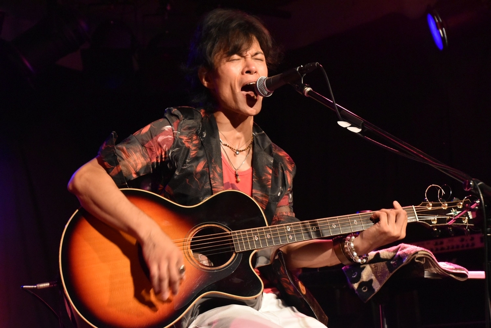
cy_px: 164
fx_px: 1433
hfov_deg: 19.4
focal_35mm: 105
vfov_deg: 13.1
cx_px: 246
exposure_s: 1/60
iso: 4000
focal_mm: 70
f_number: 5.3
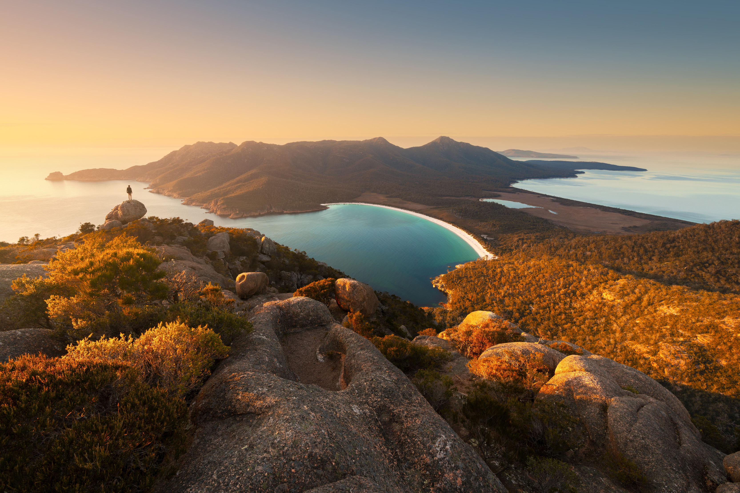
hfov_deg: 96.7
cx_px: 370
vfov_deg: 73.8
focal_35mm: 16
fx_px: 329
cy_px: 246
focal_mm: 16
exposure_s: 1/15
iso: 100
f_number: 11
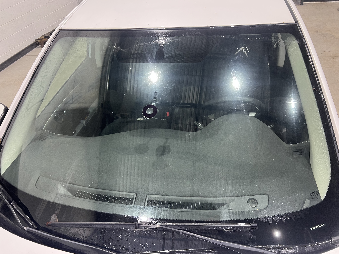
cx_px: 170
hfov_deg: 67.3
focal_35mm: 26
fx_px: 255
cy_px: 127
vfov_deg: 53.1
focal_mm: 5.7
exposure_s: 1/60
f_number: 1.5
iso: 125
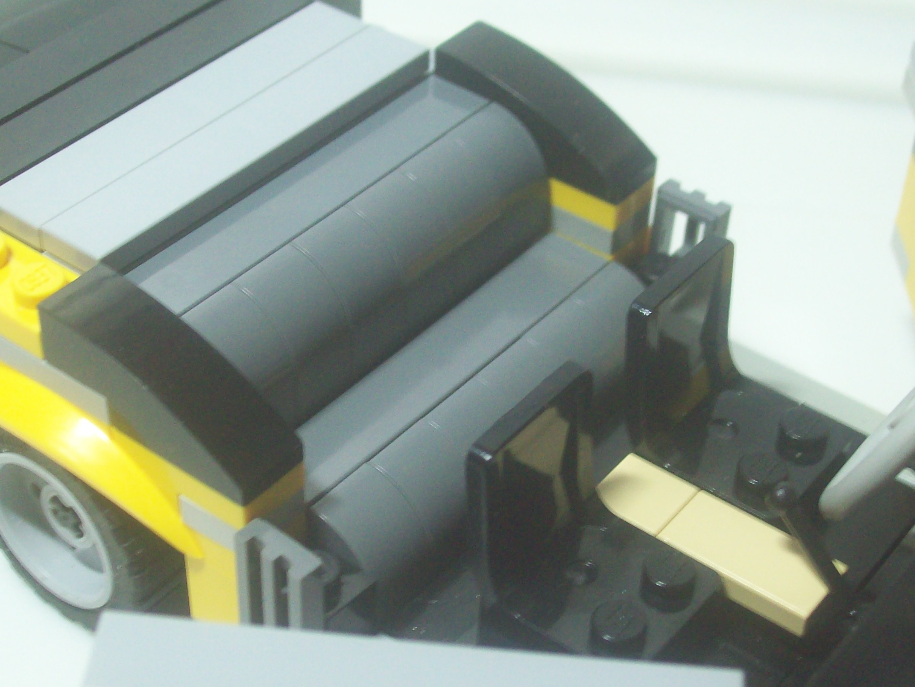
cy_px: 401
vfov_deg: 20.7
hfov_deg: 27.4
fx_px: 1877
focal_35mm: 71
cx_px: 454
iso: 160
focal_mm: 9.4
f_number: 3.4
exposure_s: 1/9.19
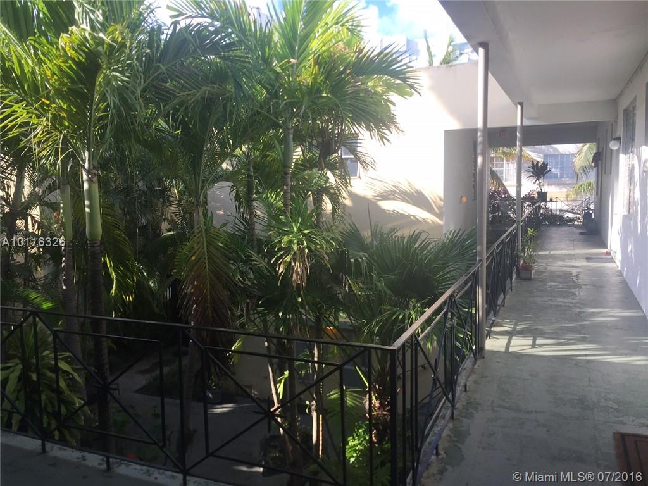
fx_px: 543
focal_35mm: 29
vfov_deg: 48.2
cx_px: 324
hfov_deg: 61.7
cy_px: 243
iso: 32
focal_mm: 4.15
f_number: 2.2
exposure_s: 1/494
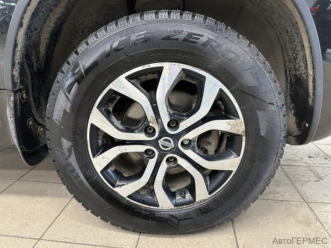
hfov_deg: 71.6
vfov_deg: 56.8
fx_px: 229
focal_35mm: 24
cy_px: 124
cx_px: 166
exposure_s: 1/50
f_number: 1.78
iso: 320
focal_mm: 6.86
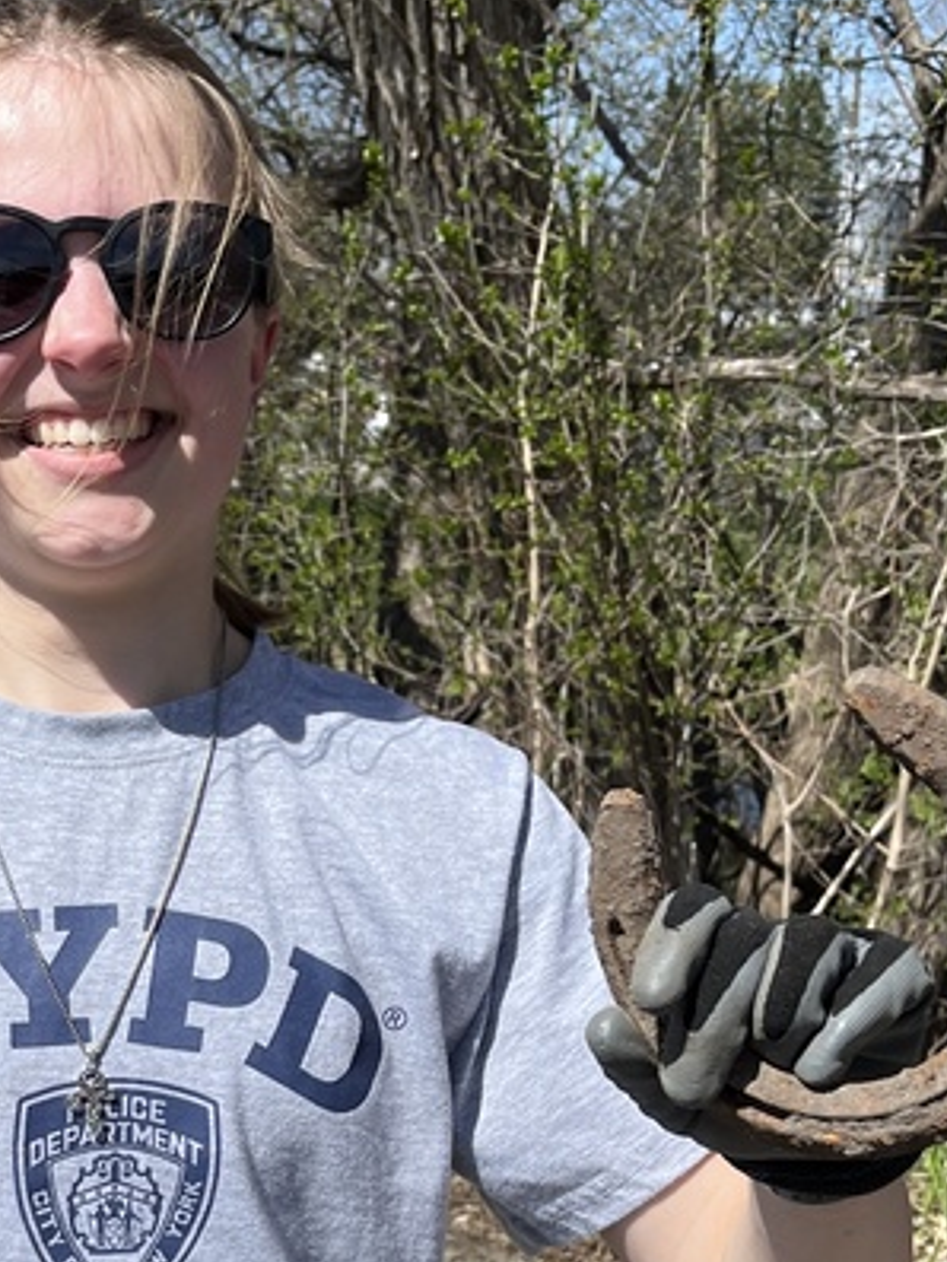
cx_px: 127
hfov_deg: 21.5
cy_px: 992
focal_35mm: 67
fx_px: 2443
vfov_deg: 28.4
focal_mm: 5.1
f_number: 1.6
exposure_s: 1/3521
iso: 50
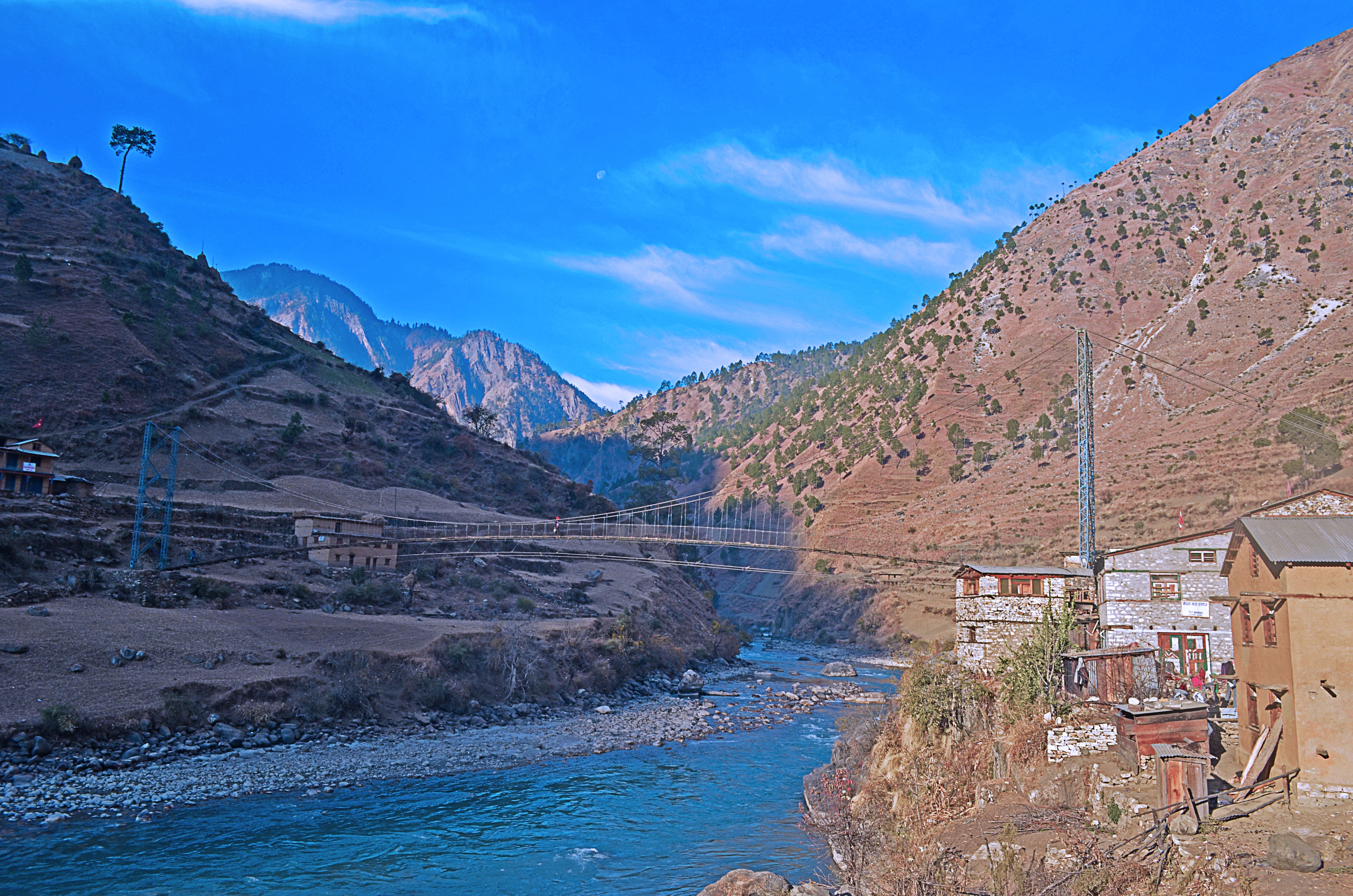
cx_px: 676
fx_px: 1013
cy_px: 448
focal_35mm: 27
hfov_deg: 67.5
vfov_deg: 47.7
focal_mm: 18
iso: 200
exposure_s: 1/200
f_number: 7.1
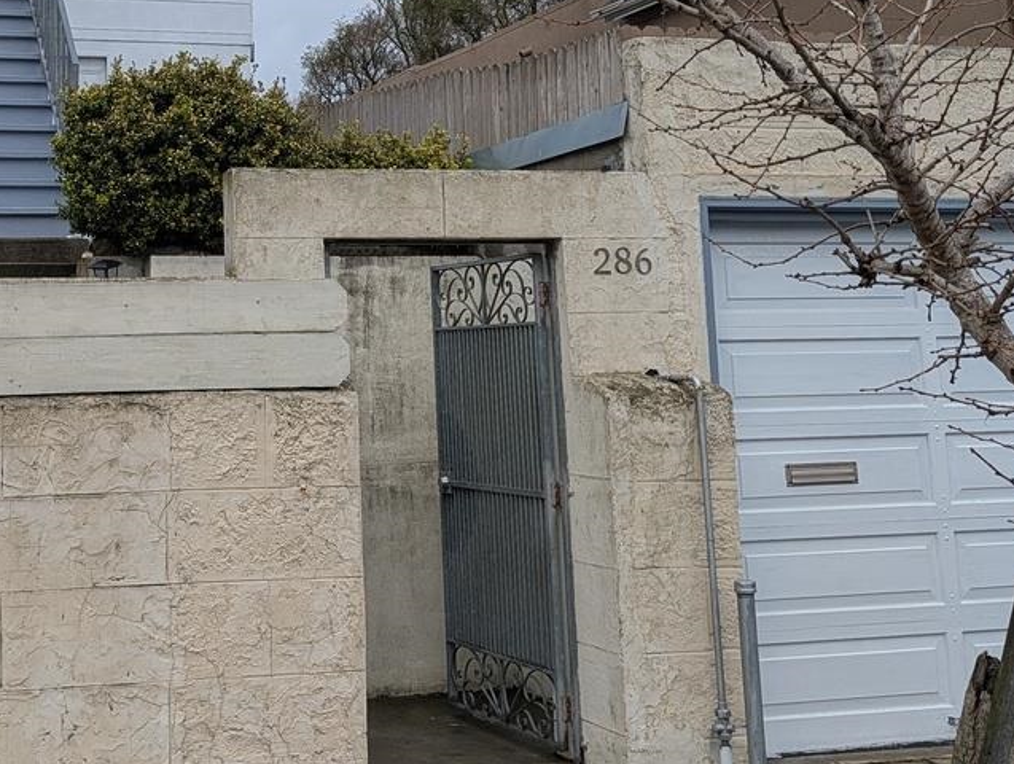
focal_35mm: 54
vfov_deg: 26.5
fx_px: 1584
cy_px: 124
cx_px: 193
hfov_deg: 34.3
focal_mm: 6.9
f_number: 1.68
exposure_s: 1/831
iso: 21
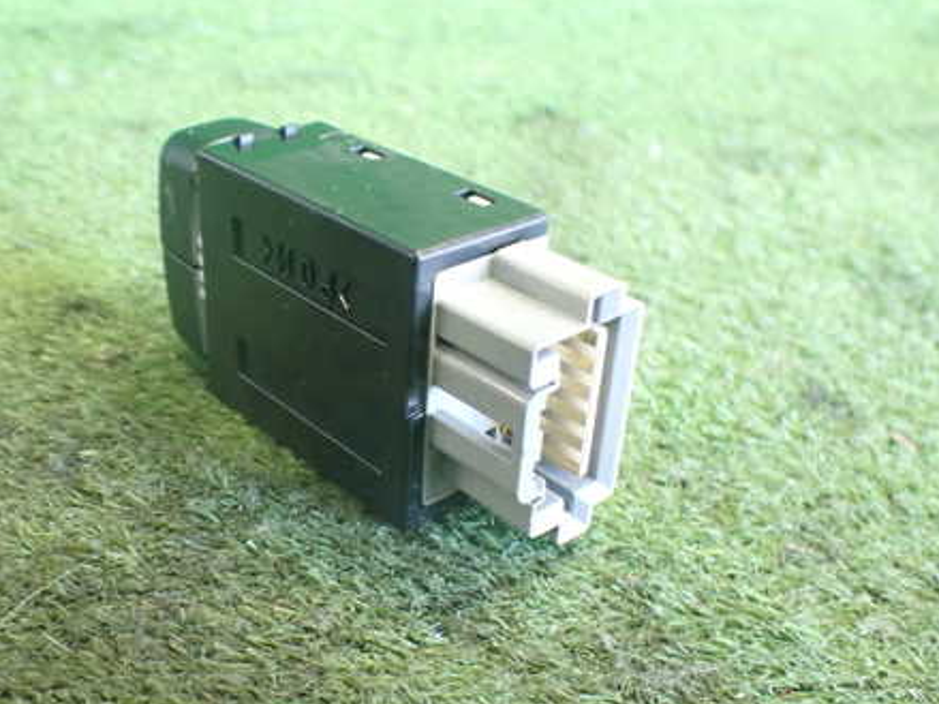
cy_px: 370
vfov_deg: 35.1
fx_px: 1112
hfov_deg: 45.3
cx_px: 332
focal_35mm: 41
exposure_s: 1/40
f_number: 2.3
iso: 800
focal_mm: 5.4
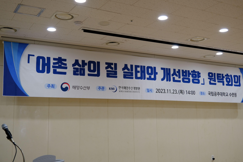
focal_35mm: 40
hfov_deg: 48.5
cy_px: 81
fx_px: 270
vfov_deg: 33.4
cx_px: 122
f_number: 4
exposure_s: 1/200
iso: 640
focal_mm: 26
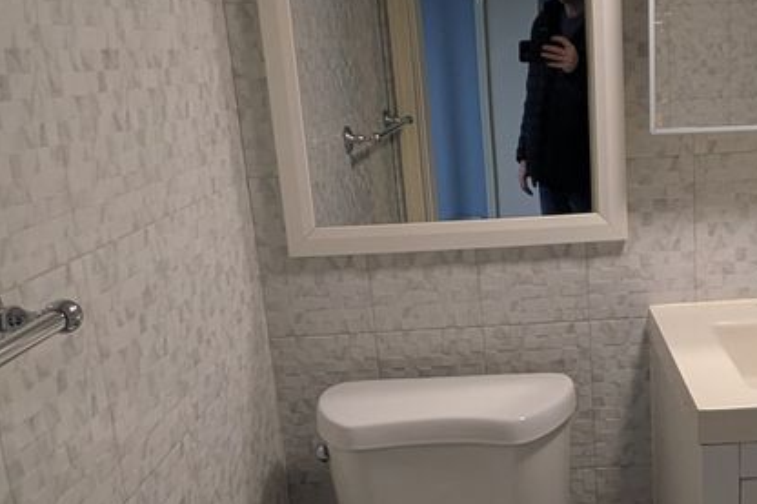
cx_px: 533
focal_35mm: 42
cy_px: 255
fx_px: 883
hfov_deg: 45.4
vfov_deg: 31.9
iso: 182
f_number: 2.2
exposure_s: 1/50
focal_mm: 1.83
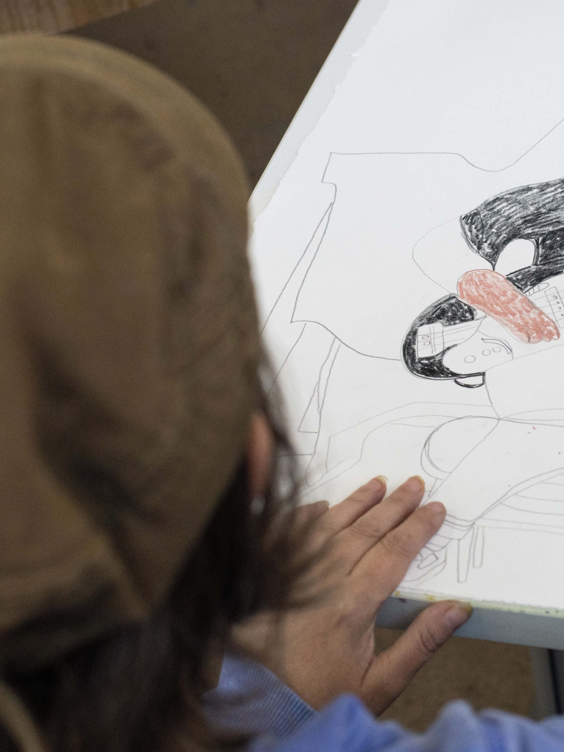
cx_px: 544
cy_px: 322
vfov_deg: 20.2
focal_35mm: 97
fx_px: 2107
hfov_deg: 15.0
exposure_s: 1/500
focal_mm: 50
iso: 800
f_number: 5.6
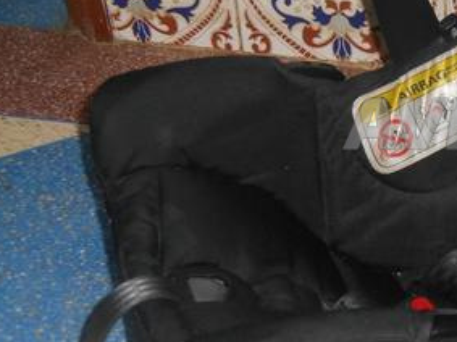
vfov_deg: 14.2
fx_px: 1372
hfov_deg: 18.3
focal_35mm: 104
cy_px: 123
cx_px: 494
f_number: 4
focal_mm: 8.3
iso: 220
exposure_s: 1/30
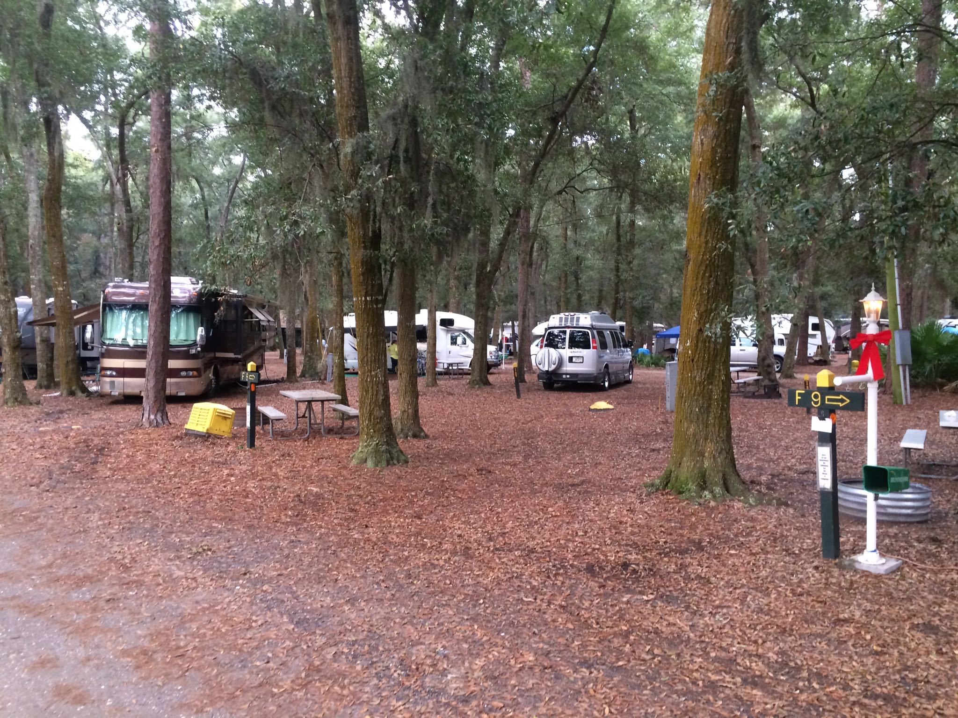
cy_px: 359
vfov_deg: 48.2
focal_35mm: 29
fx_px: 803
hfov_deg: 61.7
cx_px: 479
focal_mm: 4.15
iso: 125
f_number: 2.2
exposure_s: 1/30
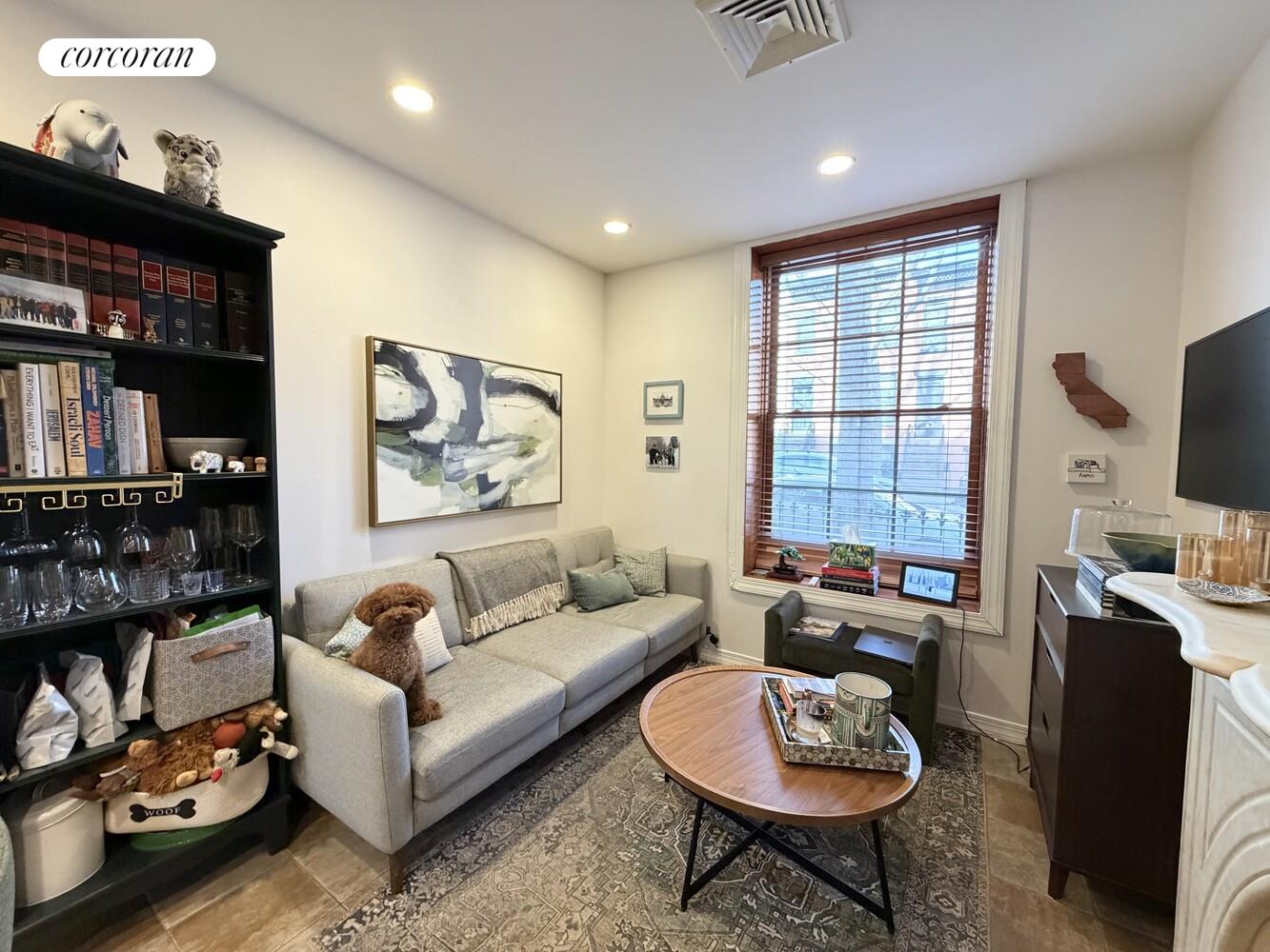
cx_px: 635
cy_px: 476
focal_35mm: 14
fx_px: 514
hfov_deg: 102.1
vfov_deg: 85.7
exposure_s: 1/60
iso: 500
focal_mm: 2.2
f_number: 2.2
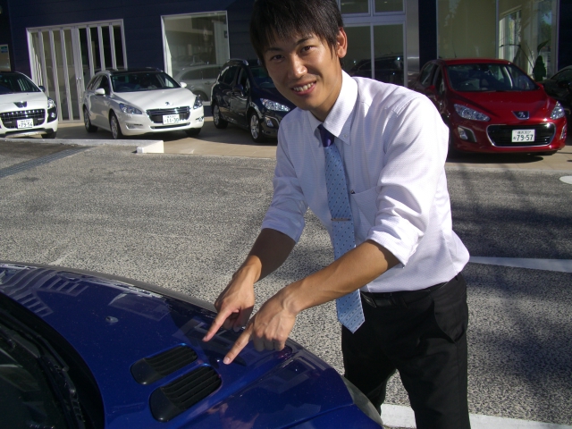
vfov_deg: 37.7
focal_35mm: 38
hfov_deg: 49.0
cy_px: 214
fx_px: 628
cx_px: 286
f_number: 5.6
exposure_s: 1/400
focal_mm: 7.9
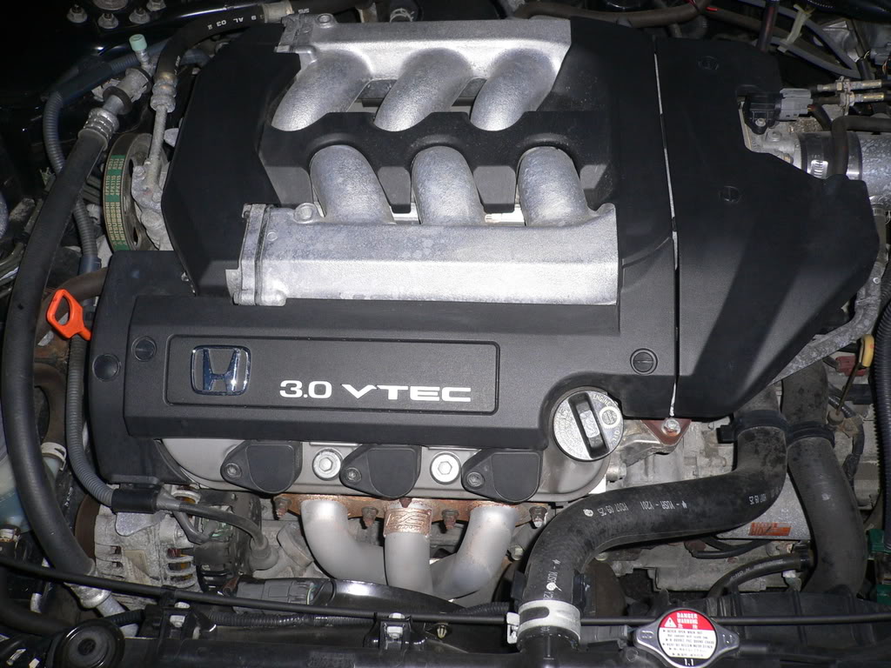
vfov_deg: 40.7
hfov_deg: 52.6
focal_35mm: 35
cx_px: 446
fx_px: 901
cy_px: 334
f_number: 2.8
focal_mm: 5.8
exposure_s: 1/60
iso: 100
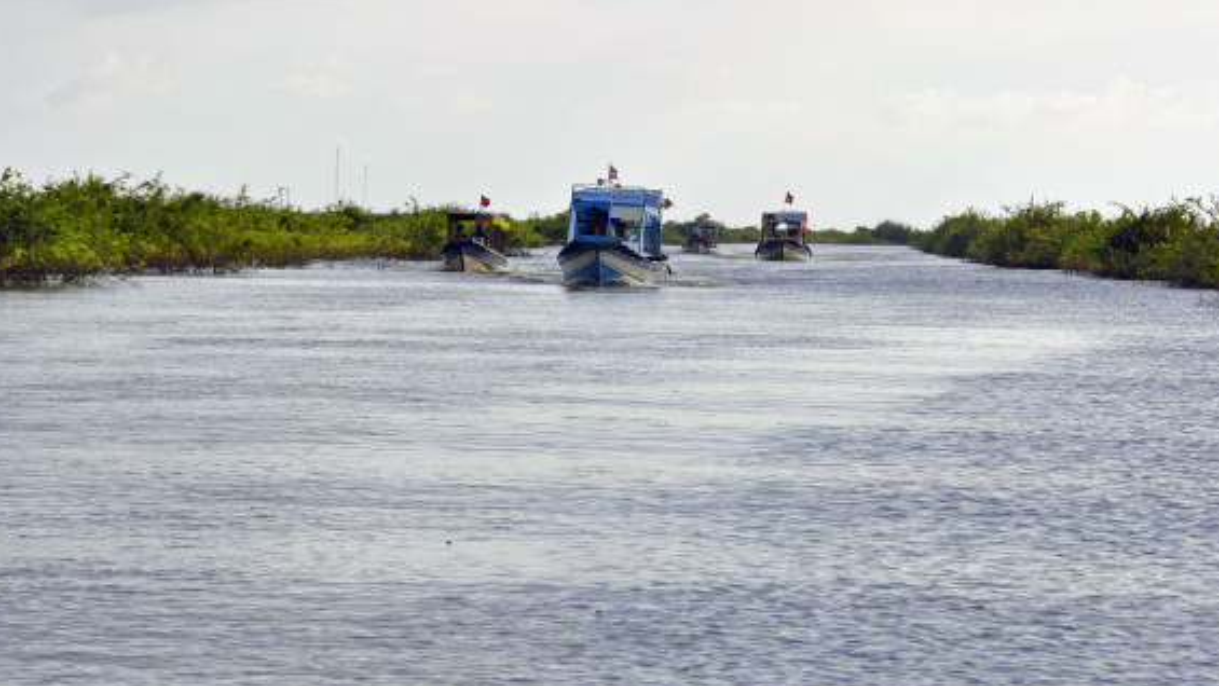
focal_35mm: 160
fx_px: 5172
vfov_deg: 7.6
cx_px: 665
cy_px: 245
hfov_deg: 13.4
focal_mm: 90
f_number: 10
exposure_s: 1/400
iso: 200
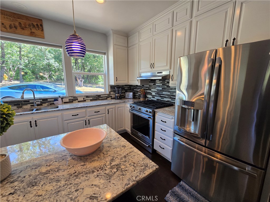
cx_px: 135
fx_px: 101
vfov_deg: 89.9
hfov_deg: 106.2
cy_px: 101
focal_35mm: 13
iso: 80
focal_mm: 2.2
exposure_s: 1/120
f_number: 2.2
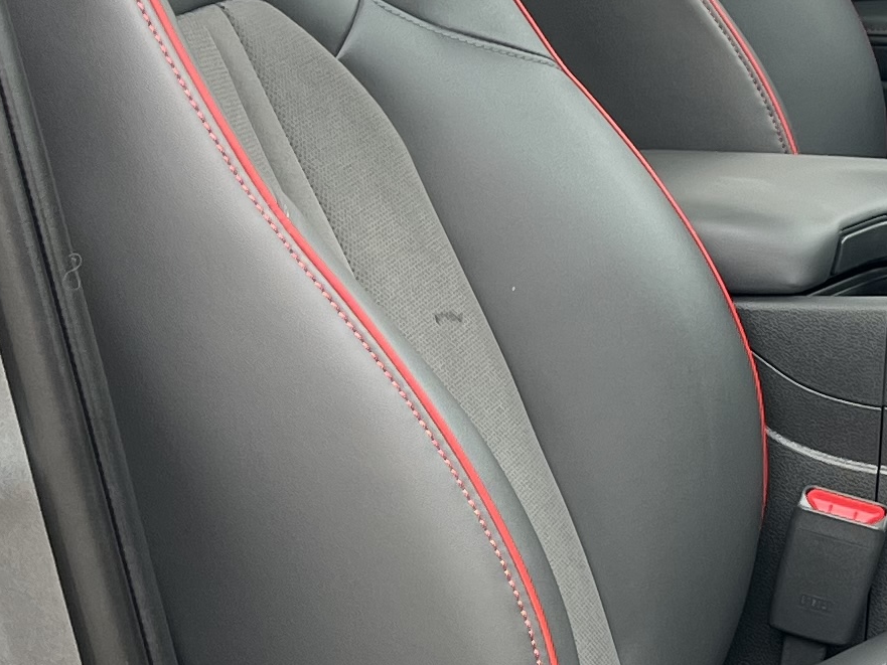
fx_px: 3050
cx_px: 1334
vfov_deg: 12.4
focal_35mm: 119
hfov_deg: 15.3
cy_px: 169
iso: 40
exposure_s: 1/143
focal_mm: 5.1
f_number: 1.6
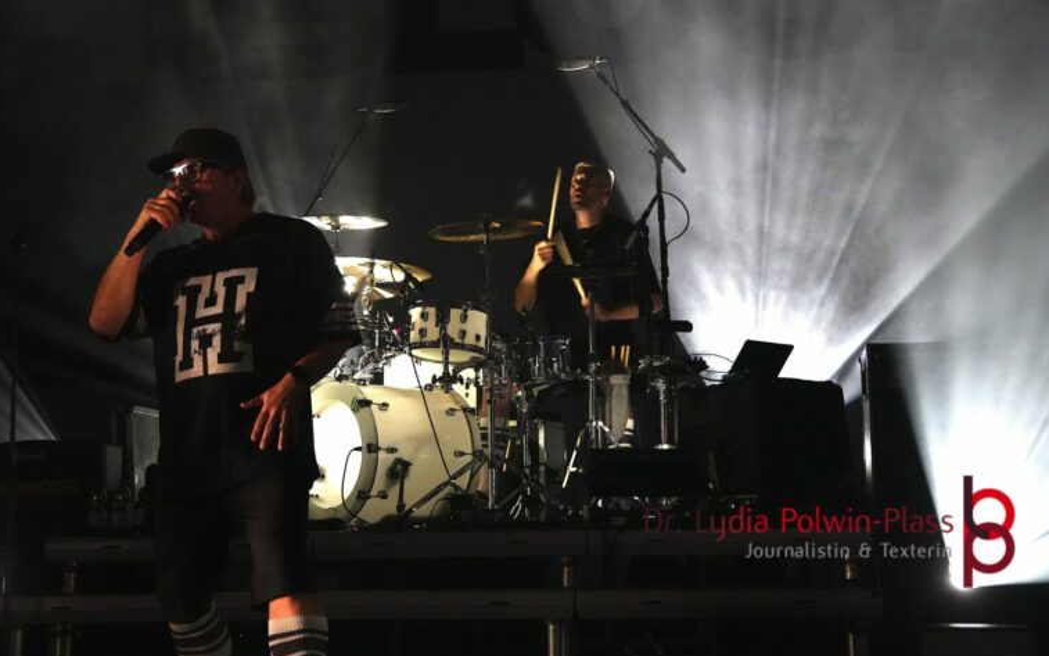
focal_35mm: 61
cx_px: 528
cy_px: 311
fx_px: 1730
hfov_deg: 33.7
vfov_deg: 21.5
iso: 3200
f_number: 4.5
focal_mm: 39
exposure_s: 1/160
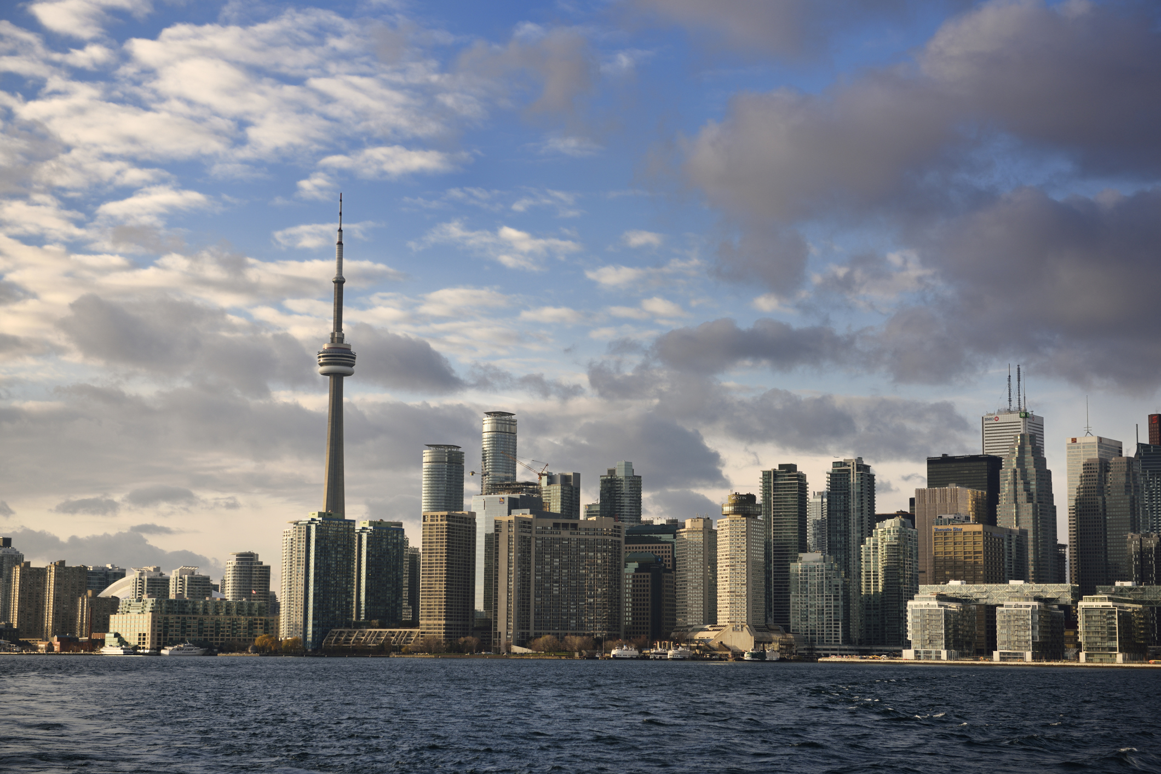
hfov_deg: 32.4
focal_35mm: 62
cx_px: 580
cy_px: 387
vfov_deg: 21.9
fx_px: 2000
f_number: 5
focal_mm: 62
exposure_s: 1/640
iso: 100
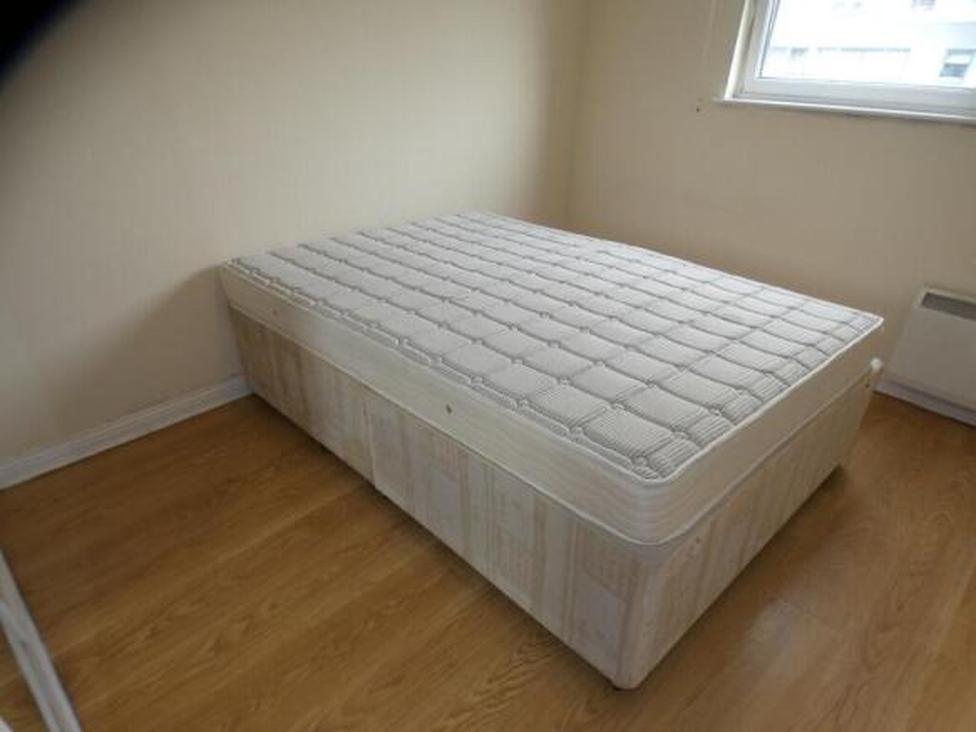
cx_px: 488
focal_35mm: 20
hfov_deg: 81.8
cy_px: 366
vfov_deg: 66.0
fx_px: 564
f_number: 2.8
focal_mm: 3.6
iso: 80
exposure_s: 1/60
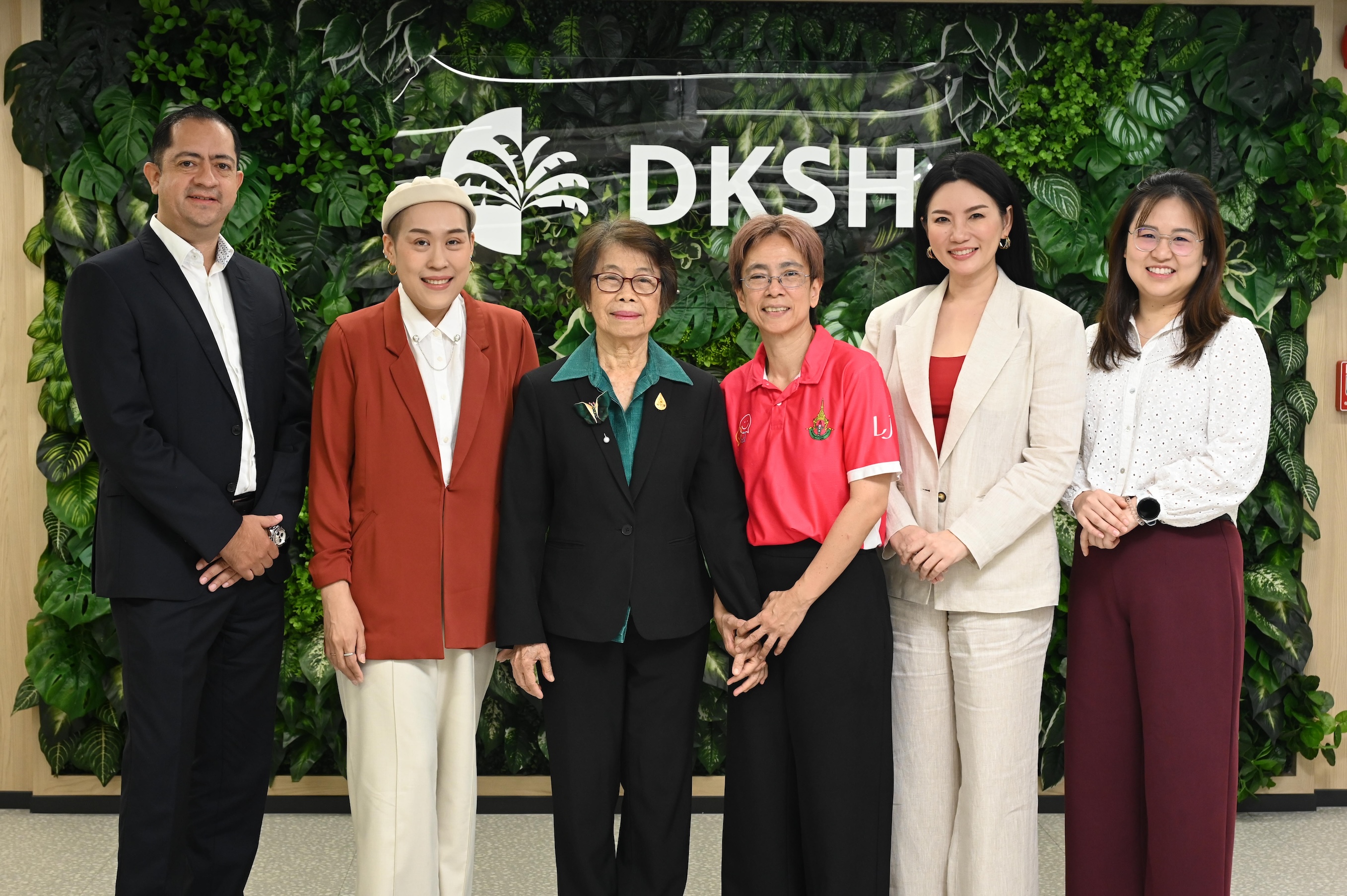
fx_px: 1944
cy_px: 448
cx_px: 674
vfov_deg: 26.0
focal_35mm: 52
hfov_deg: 38.2
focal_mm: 52
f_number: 5
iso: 2500
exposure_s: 1/125
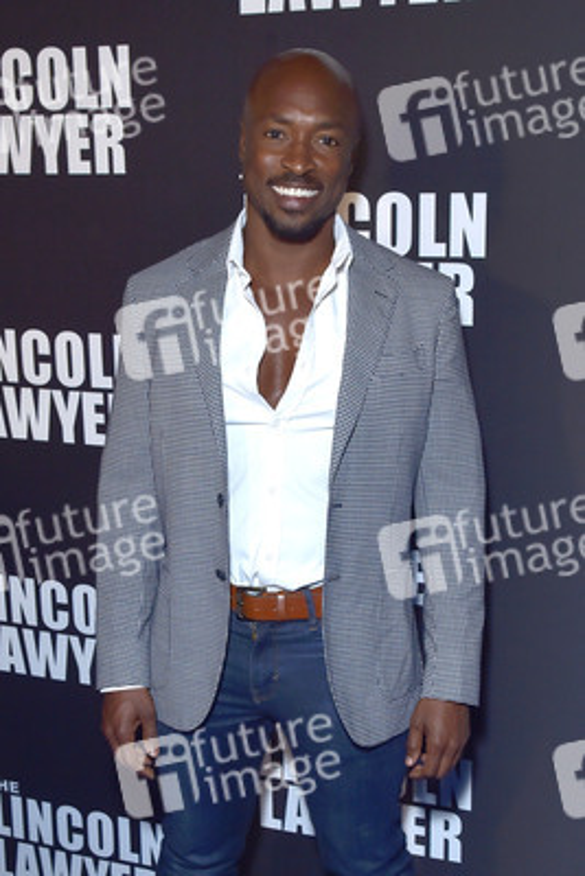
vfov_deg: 58.7
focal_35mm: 32
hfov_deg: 41.1
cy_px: 438
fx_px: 779
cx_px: 292
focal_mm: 32
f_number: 6.3
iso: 640
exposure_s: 1/200
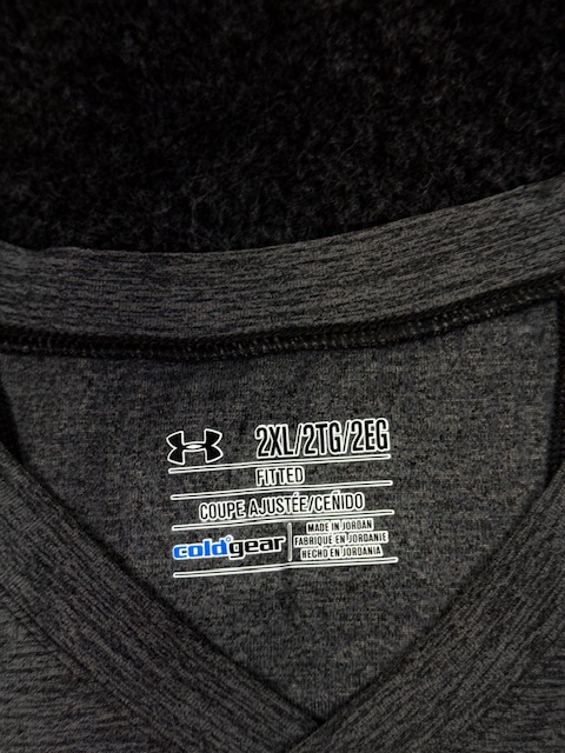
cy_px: 376
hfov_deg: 30.3
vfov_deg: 39.7
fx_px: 1045
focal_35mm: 48
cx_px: 282
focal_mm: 6.76
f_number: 1.78
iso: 80
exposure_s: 1/100
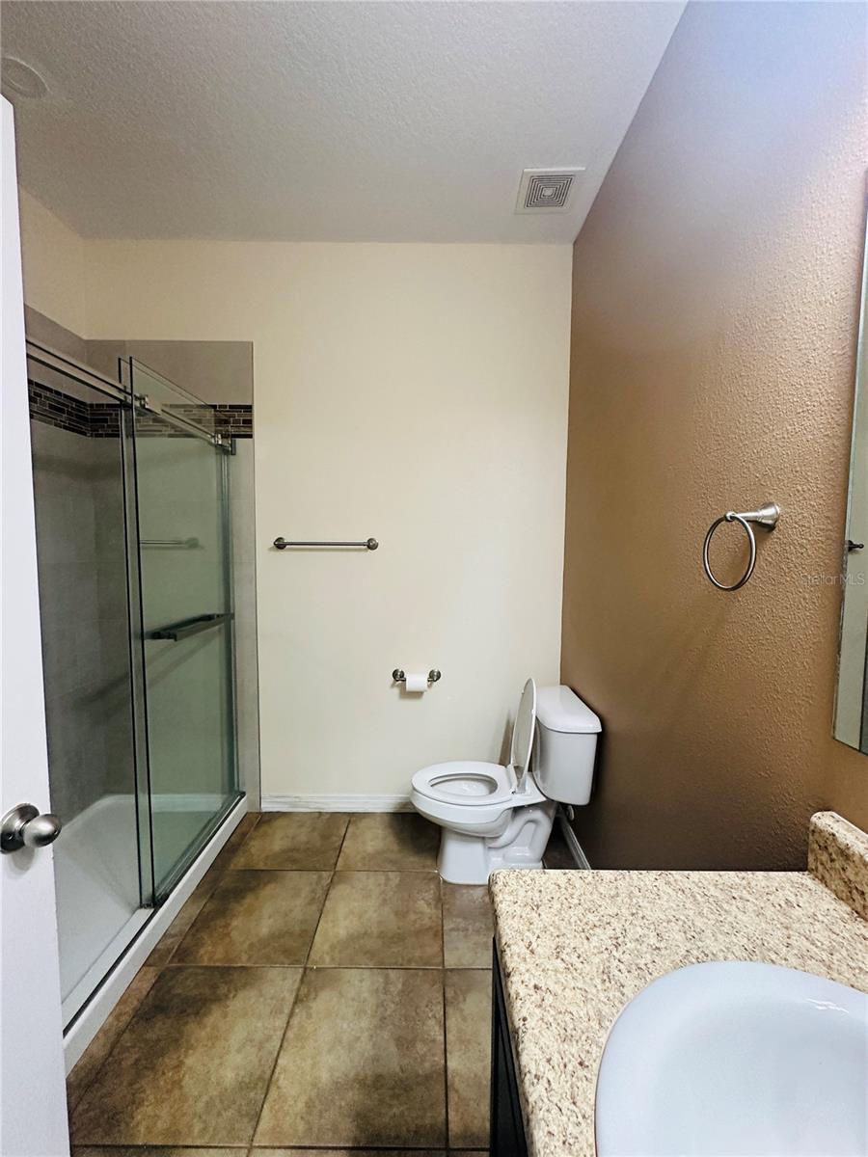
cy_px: 578
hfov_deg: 85.7
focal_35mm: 14
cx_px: 434
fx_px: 468
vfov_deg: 102.1
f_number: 2.2
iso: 320
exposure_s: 1/120
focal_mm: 2.22
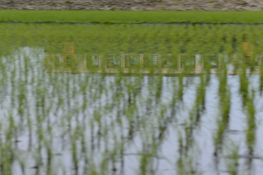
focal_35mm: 126
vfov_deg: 10.9
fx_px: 920
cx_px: 123
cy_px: 53
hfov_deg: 16.3
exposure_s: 1/80
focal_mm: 32
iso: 160
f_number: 1.8
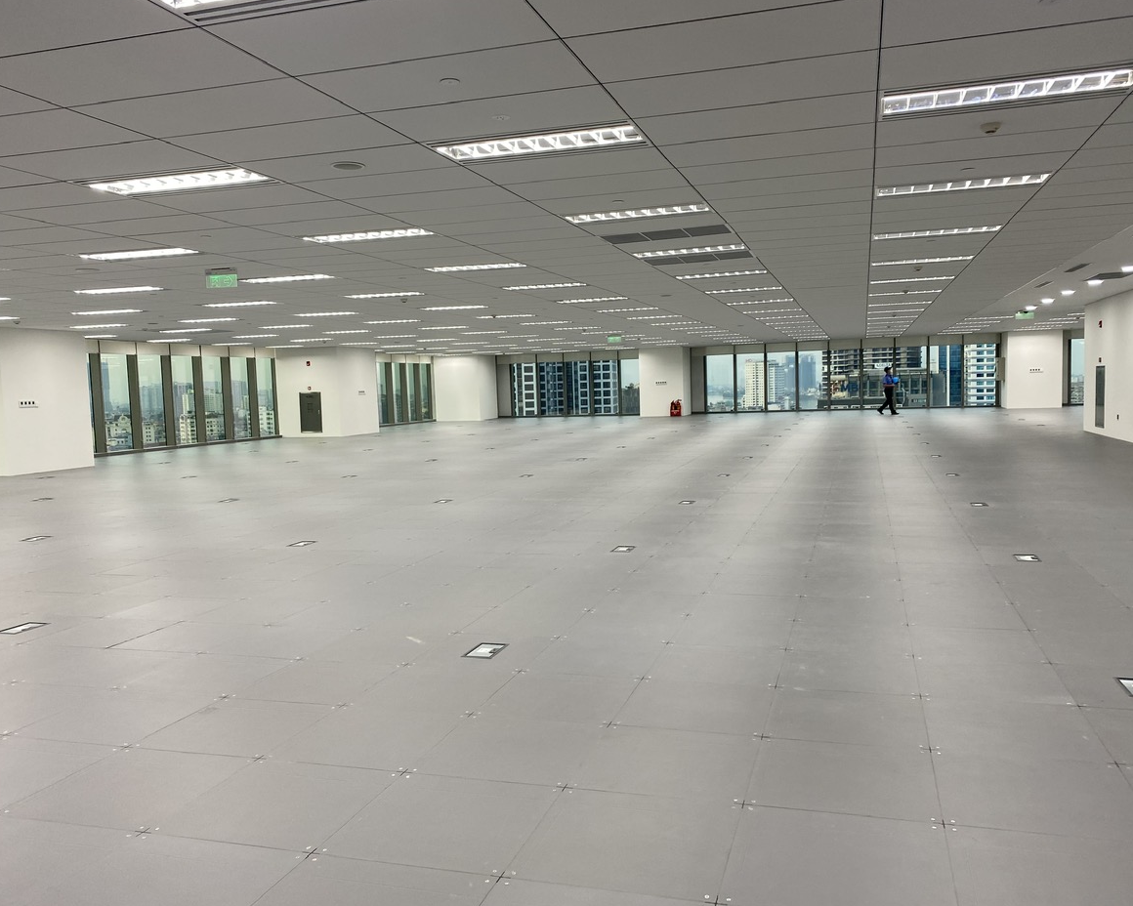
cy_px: 456
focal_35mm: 28
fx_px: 939
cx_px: 589
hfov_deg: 62.2
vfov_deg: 51.5
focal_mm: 4.25
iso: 50
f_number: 1.8
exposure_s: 1/100
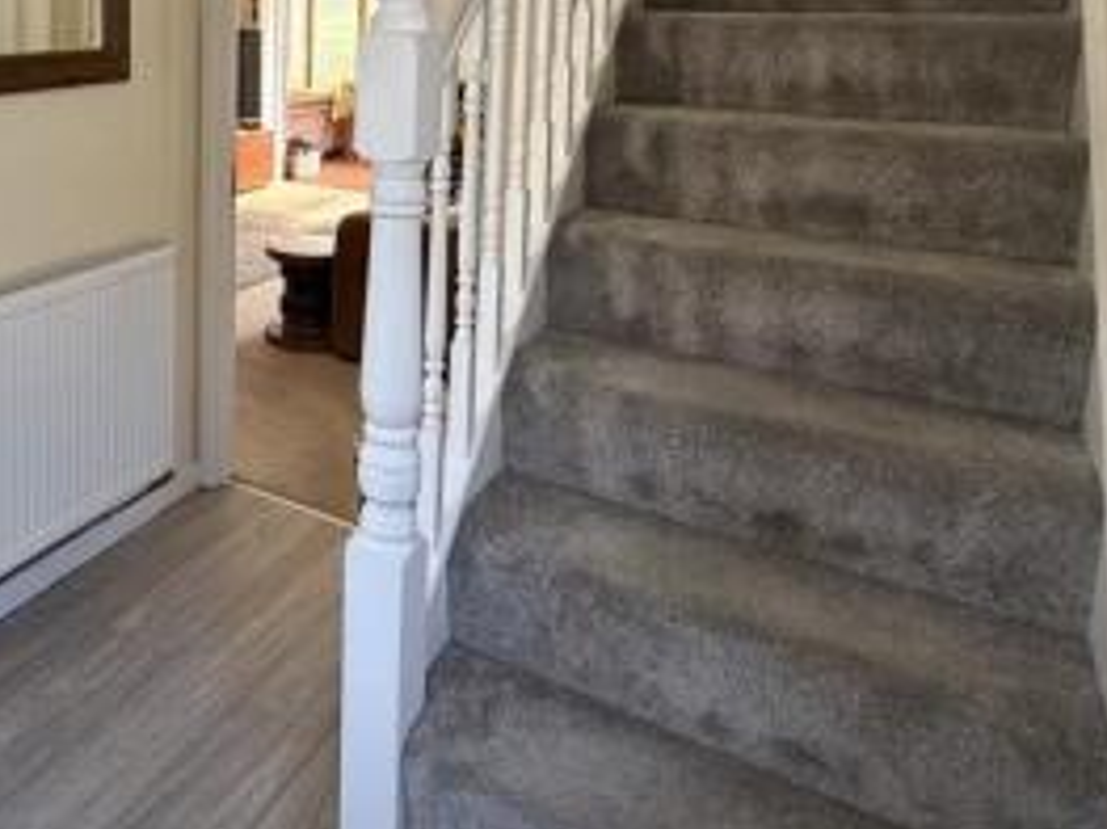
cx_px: 200
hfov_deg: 53.9
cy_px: 99
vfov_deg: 42.1
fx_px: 991
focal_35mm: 31
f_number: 2.2
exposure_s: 1/99
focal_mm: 2.22
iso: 160
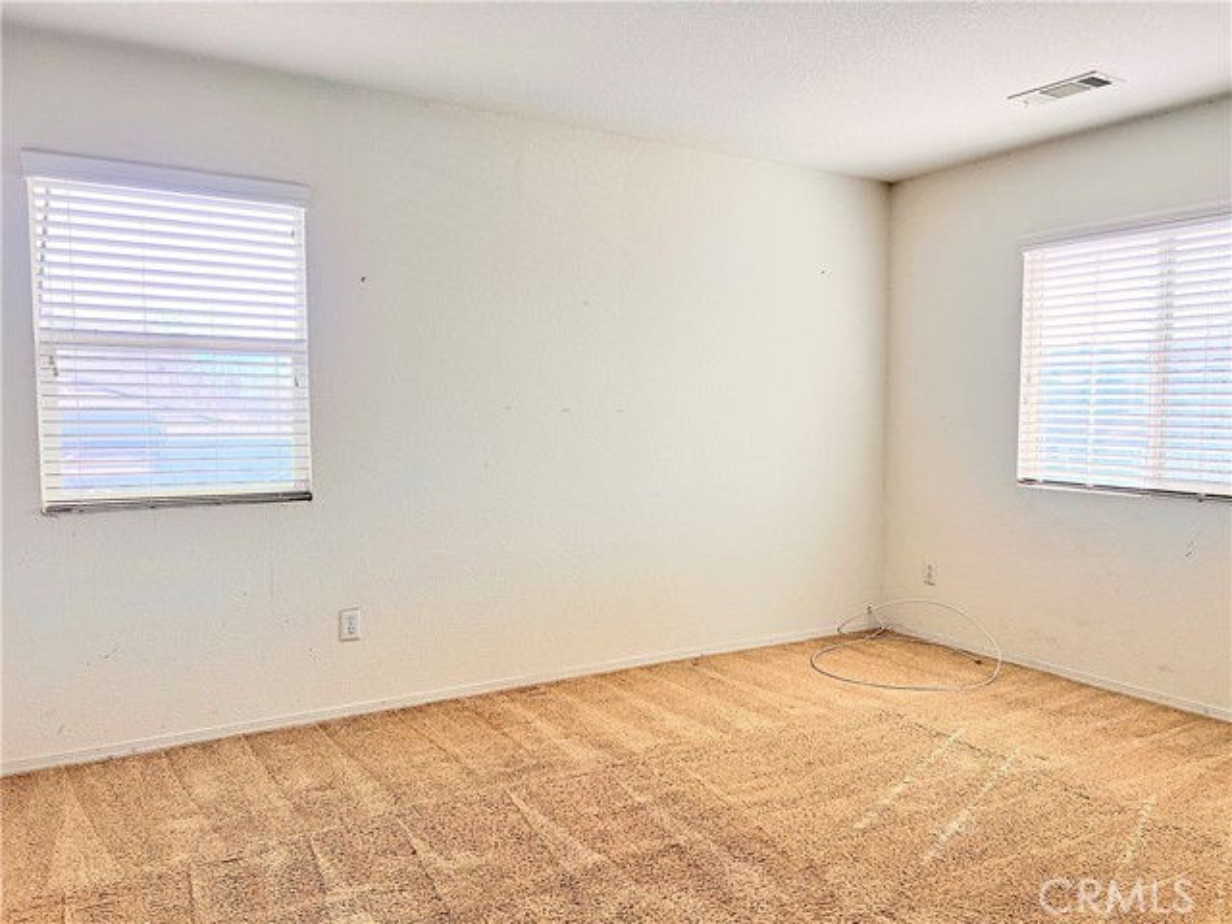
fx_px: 925
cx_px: 616
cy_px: 462
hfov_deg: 67.3
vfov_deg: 53.1
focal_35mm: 26
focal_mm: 5.7
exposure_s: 1/228
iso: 40
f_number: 1.5
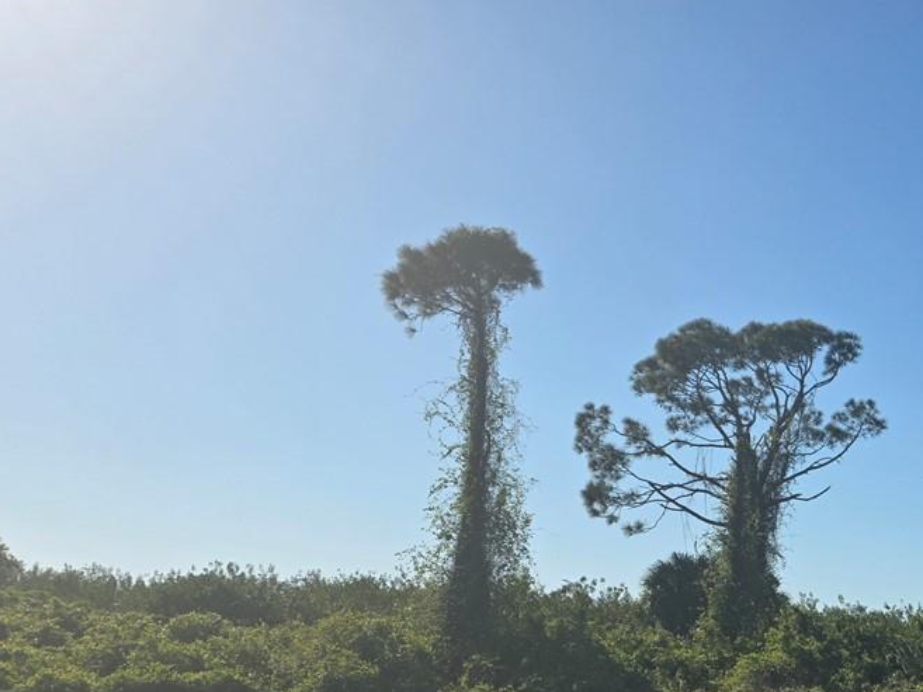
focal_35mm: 56
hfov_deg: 29.8
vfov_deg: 25.5
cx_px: 1089
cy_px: 584
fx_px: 1493
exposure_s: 1/7944
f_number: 1.7
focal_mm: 6.3
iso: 50
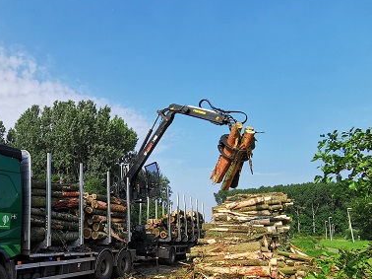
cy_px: 199
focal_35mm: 27
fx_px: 290
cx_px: 93
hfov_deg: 61.6
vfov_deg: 49.8
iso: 50
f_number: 2.2
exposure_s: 1/756
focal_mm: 2.26
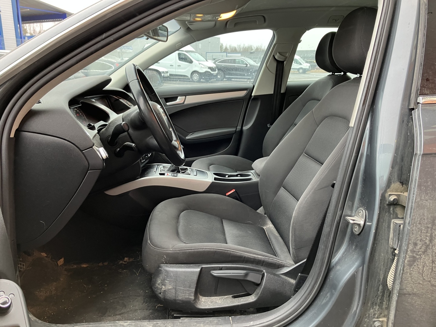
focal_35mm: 28
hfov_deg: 63.4
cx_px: 218
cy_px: 164
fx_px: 353
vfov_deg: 49.7
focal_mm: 3.99
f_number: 1.8
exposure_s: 1/50
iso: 80
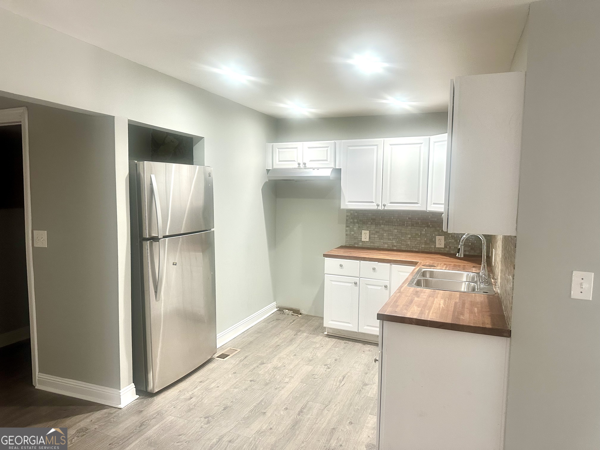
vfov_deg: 56.8
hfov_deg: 71.6
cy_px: 225
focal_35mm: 24
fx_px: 416
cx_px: 300
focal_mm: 6.86
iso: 250
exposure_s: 1/64
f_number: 1.78
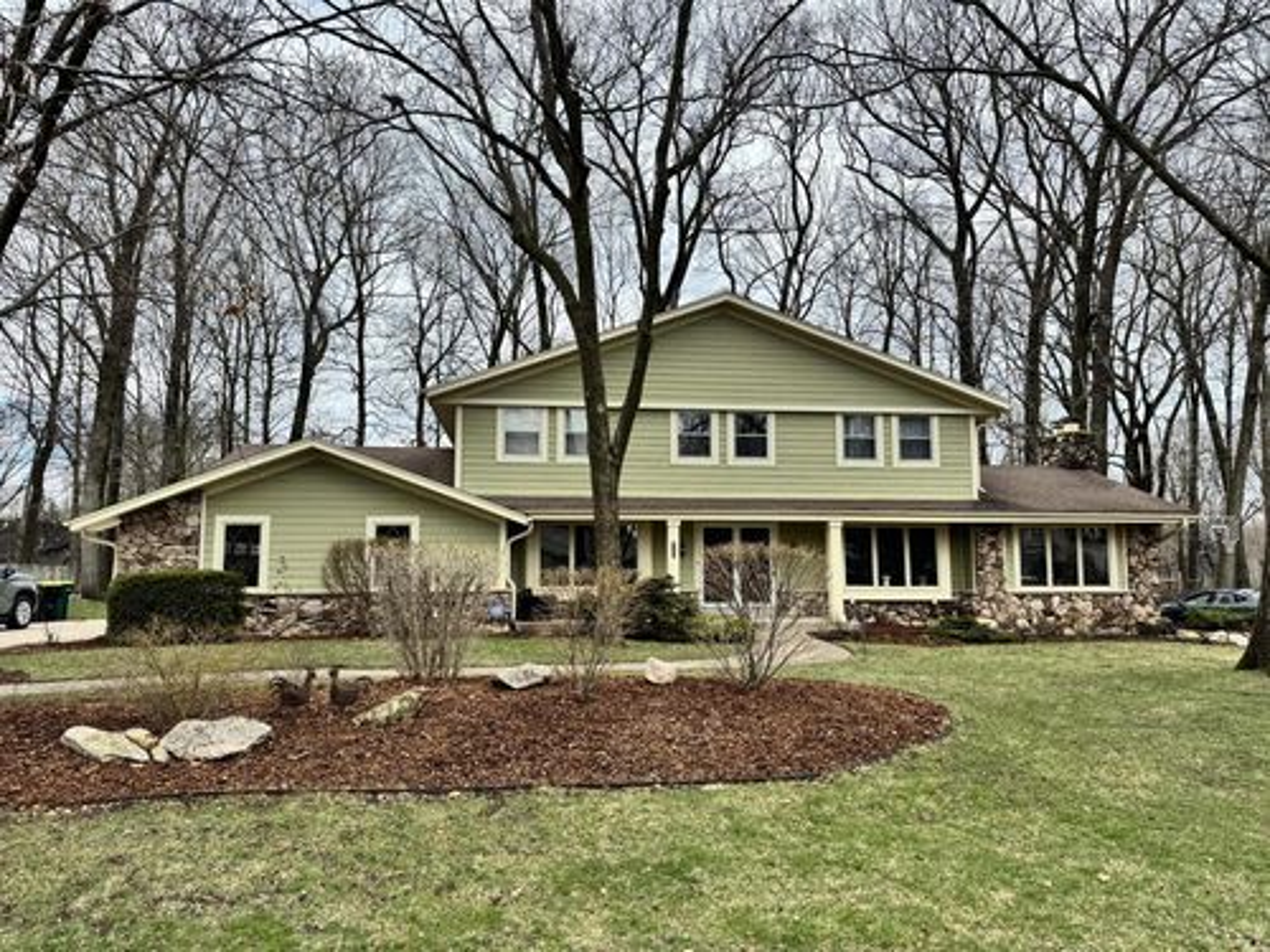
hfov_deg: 71.6
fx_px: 881
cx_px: 635
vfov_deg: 56.8
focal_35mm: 24
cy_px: 476
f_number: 1.78
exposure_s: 1/1395
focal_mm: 6.76
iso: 80
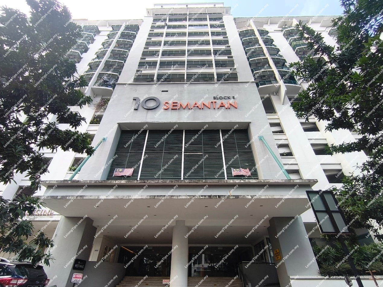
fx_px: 166
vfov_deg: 81.8
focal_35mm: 15
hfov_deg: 98.2
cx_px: 192
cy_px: 144
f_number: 2.2
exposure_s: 1/373
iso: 50
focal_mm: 1.65
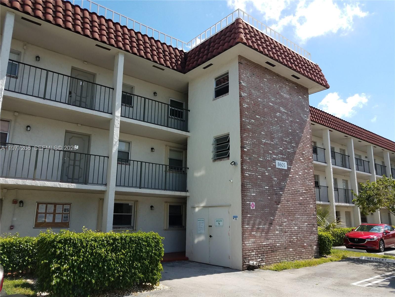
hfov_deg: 67.3
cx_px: 198
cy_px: 148
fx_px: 297
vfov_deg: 53.1
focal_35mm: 26
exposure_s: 1/1284
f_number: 1.7
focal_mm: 4.2
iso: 40
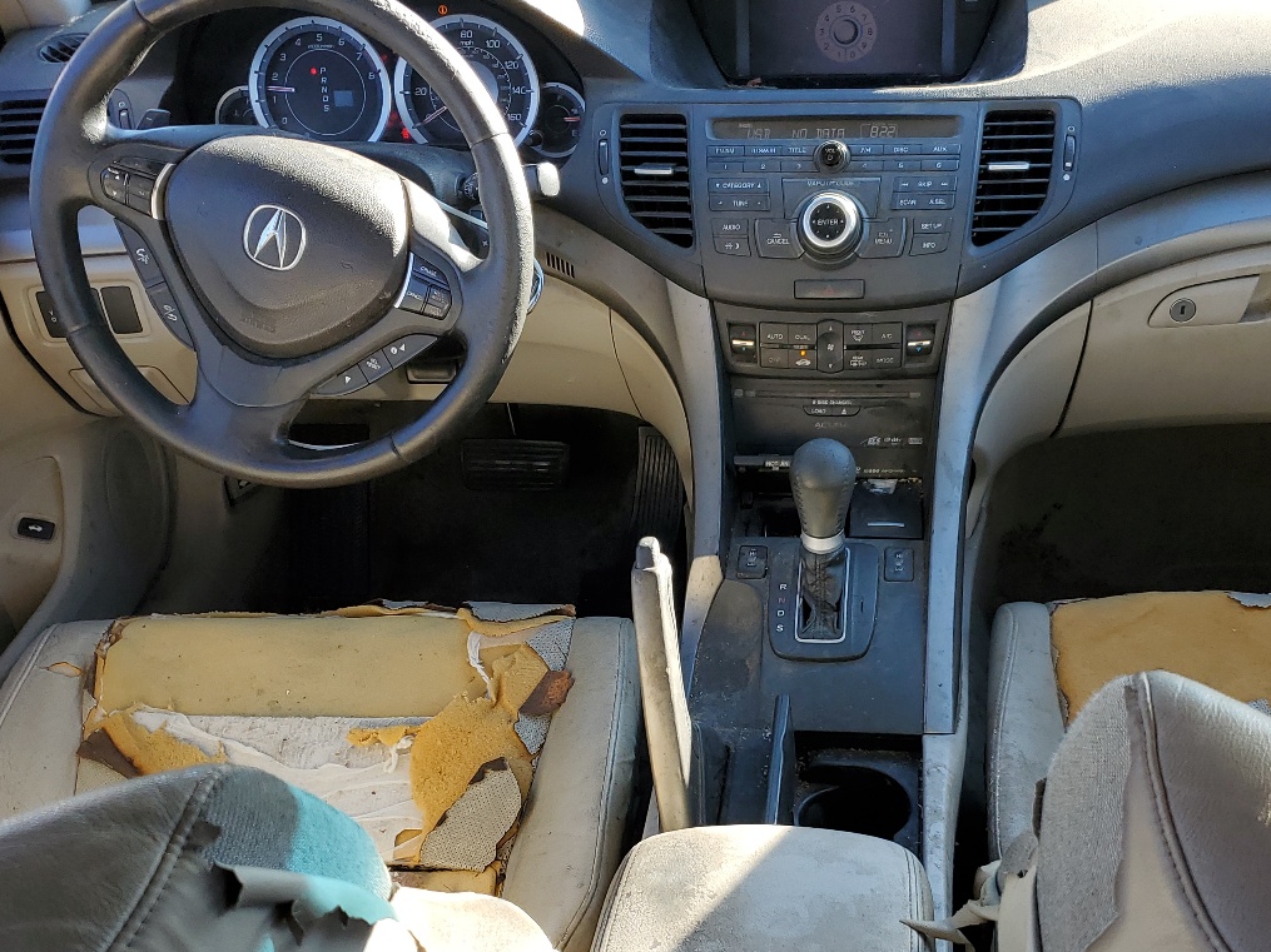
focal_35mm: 41
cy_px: 651
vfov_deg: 34.7
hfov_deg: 45.5
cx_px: 771
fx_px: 1505
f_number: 1.5
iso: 50
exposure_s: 1/250
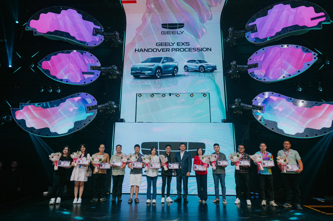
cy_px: 110
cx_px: 166
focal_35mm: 21
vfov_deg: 59.4
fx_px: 194
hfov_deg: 81.2
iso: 500
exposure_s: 1/125
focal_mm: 21
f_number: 2.8
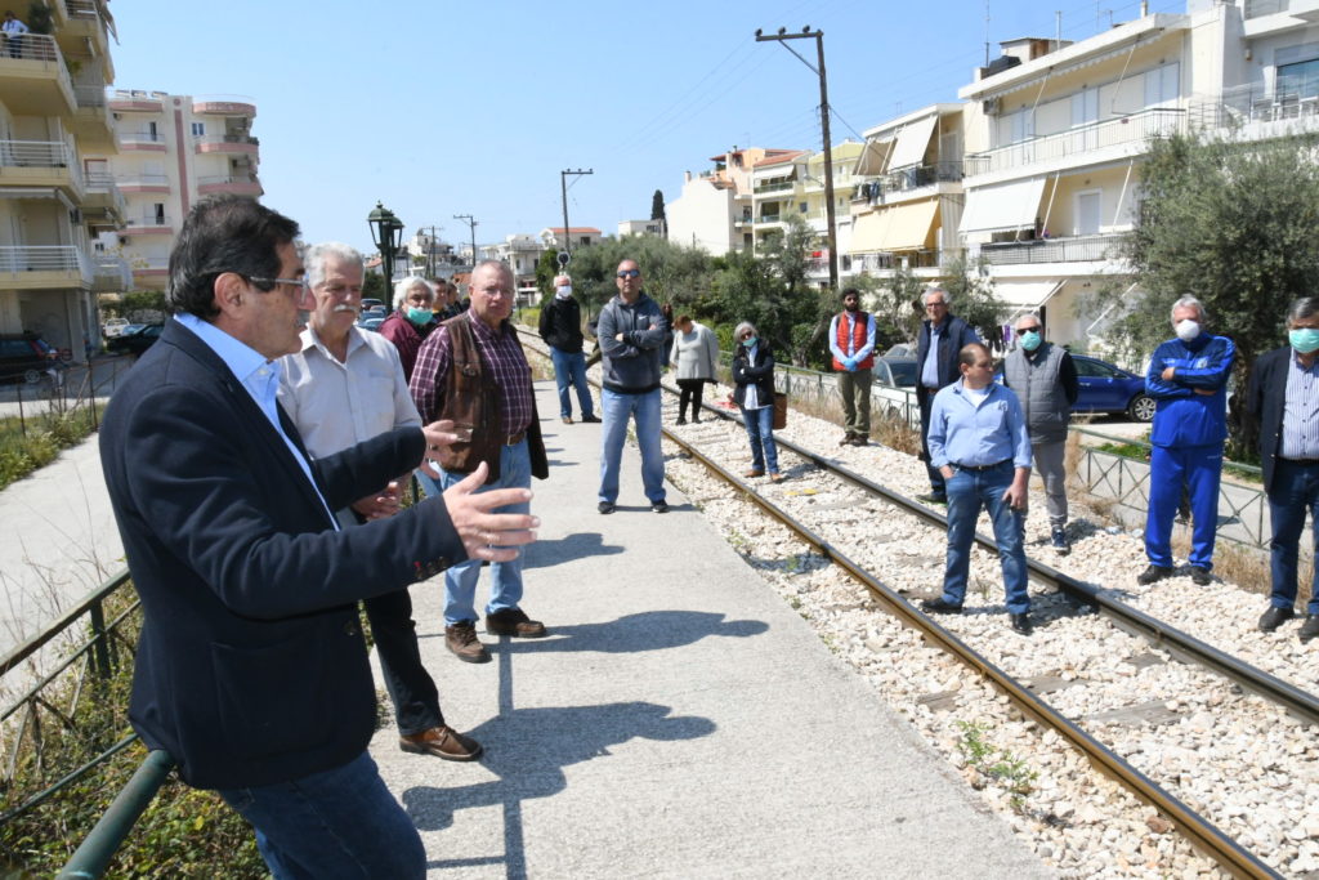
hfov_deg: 67.4
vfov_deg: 47.9
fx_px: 989
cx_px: 660
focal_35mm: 27
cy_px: 440
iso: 1250
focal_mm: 18
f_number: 22
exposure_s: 1/250
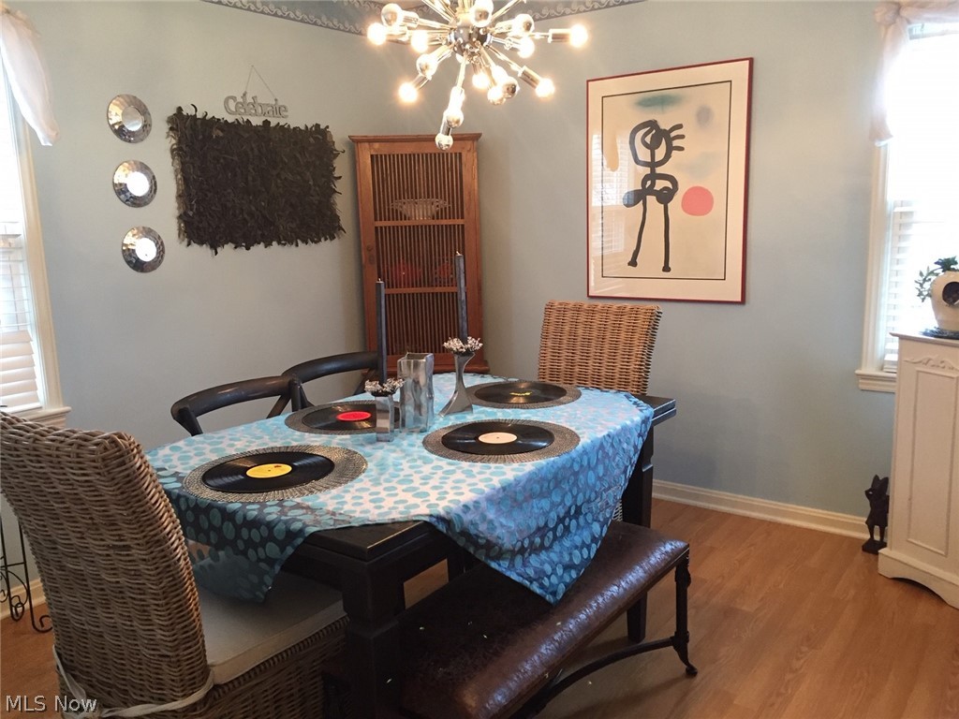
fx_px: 803
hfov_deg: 61.7
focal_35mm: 29
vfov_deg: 48.2
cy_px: 360
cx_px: 480
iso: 160
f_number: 2.2
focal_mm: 4.15
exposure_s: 1/30
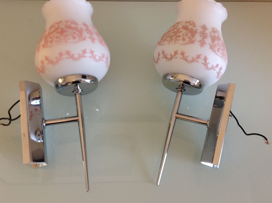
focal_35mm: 42
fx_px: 330
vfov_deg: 34.2
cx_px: 133
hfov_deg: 44.9
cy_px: 90
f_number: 2.4
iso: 125
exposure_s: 1/17
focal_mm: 4.28
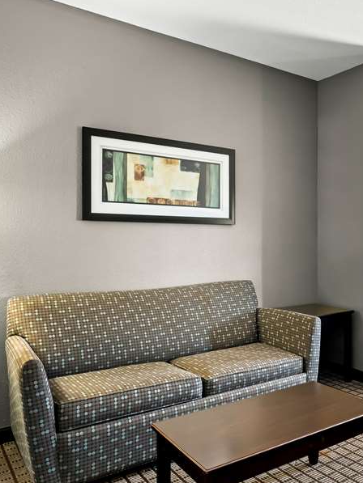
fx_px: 391
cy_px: 235
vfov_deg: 63.4
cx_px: 320
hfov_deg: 45.5
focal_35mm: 28
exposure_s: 2
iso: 400
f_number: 9
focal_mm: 17
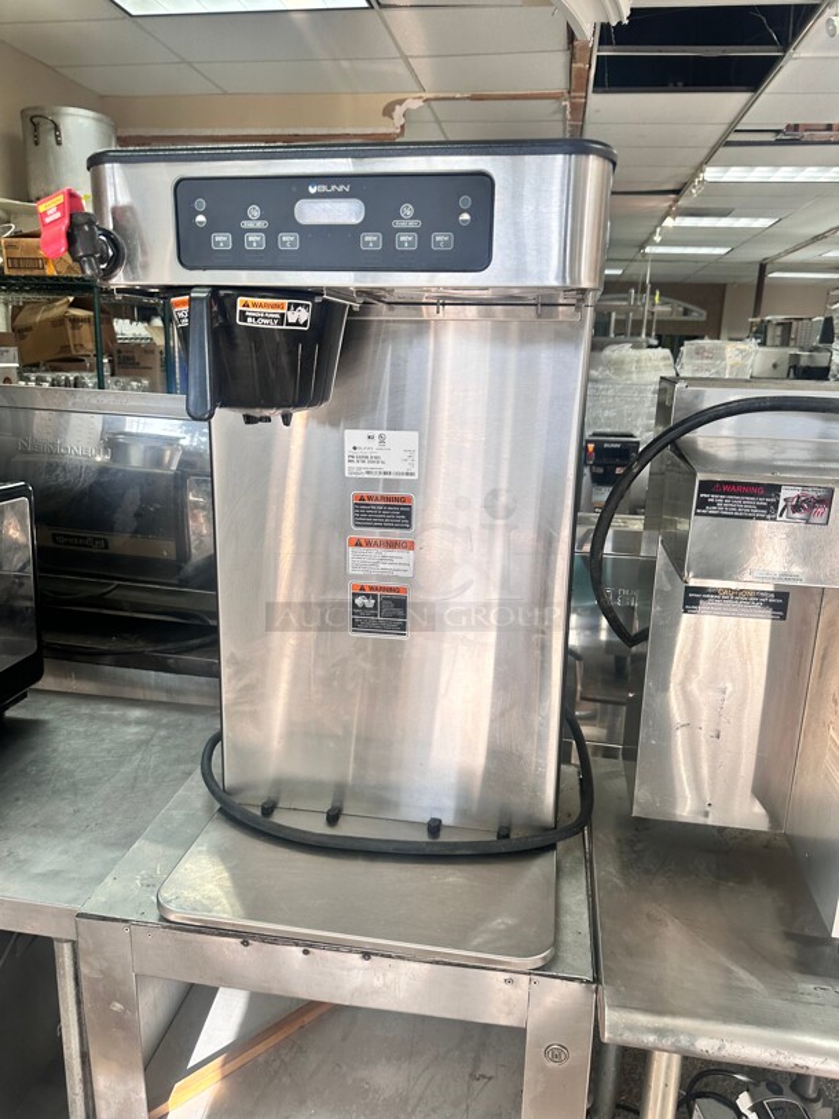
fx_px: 775
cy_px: 560
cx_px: 420
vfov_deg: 71.6
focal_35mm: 24
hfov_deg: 56.8
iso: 125
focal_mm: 6.86
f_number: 1.78
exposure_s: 1/121
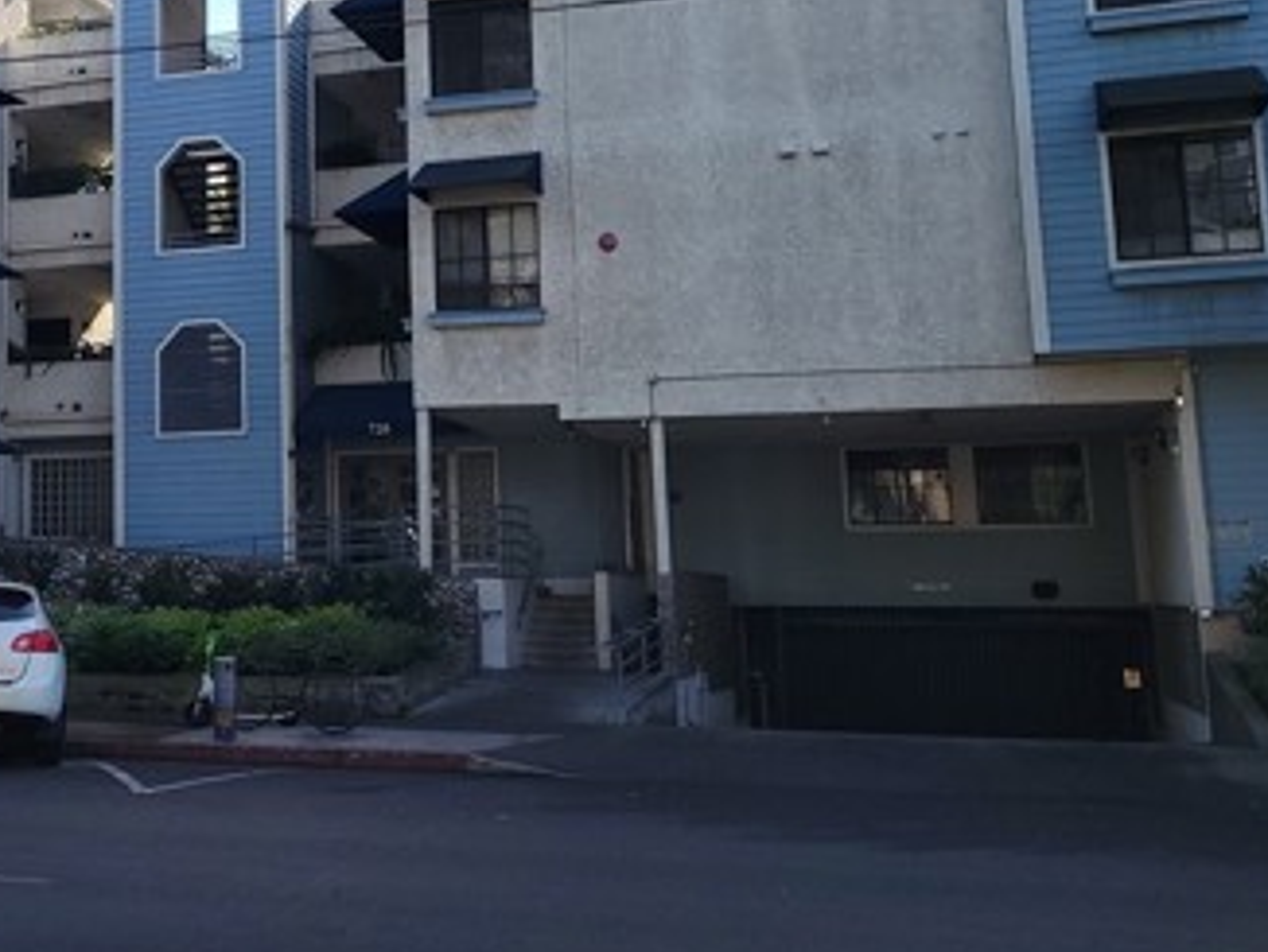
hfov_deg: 35.8
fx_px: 1870
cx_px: 191
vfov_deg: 28.3
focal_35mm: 51
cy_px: 260
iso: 40
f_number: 1.8
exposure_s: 1/1179
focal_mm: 5.4
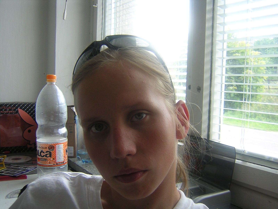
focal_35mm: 36
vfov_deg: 39.7
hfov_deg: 51.4
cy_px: 104
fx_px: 289
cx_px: 139
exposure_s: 1/70.8
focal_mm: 4.7
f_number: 2.6
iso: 100
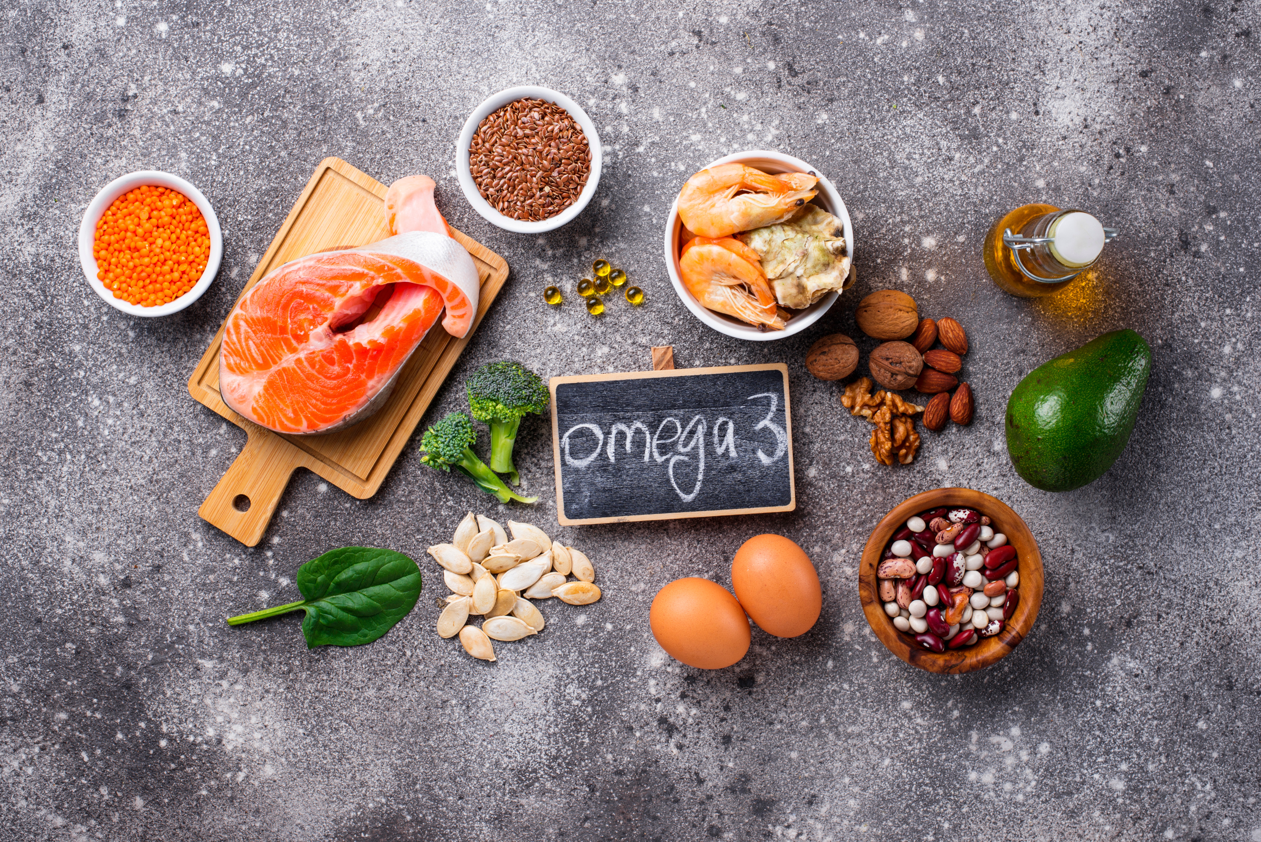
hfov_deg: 39.6
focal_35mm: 50
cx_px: 630
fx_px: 1752
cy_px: 421
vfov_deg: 27.0
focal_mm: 50
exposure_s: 1/125
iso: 100
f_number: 9
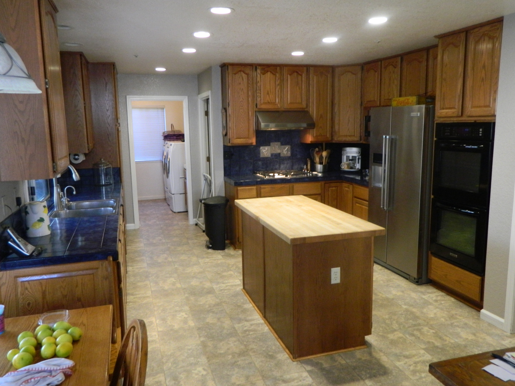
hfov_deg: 63.4
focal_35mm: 28
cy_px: 193
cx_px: 258
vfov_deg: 49.7
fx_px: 417
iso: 400
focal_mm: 5.1
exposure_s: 1/30
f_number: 3.2
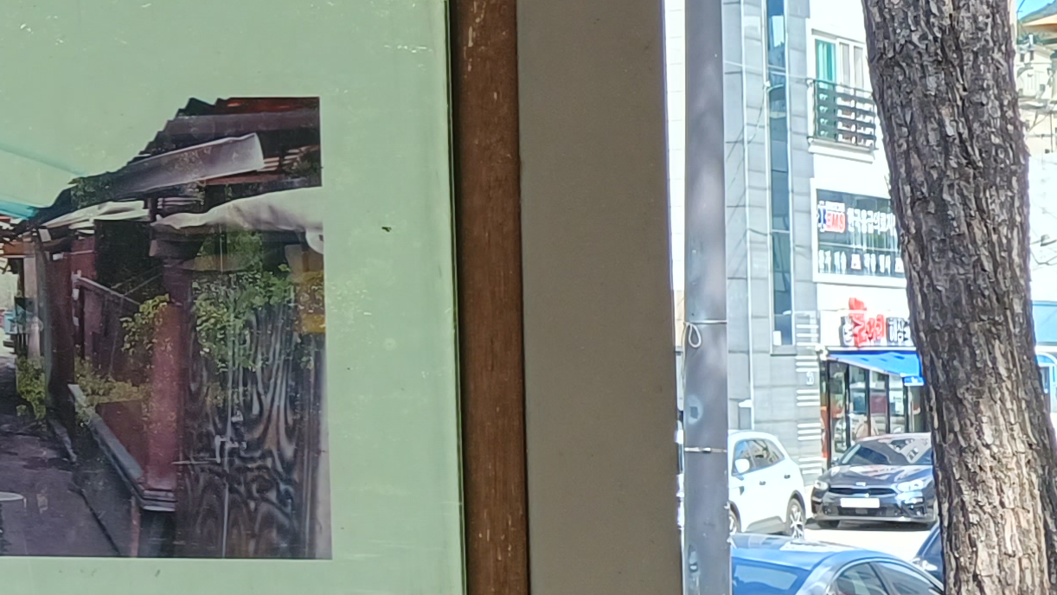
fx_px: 2299
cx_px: -410
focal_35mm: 82
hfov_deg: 22.4
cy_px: 209
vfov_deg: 14.7
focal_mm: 5.06
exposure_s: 1/120
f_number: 1.8
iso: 20
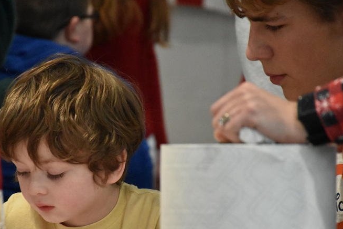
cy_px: 165
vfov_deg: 4.2
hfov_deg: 6.3
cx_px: 111
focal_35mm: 329
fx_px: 3134
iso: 6400
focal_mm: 140
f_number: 5.6
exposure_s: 1/400
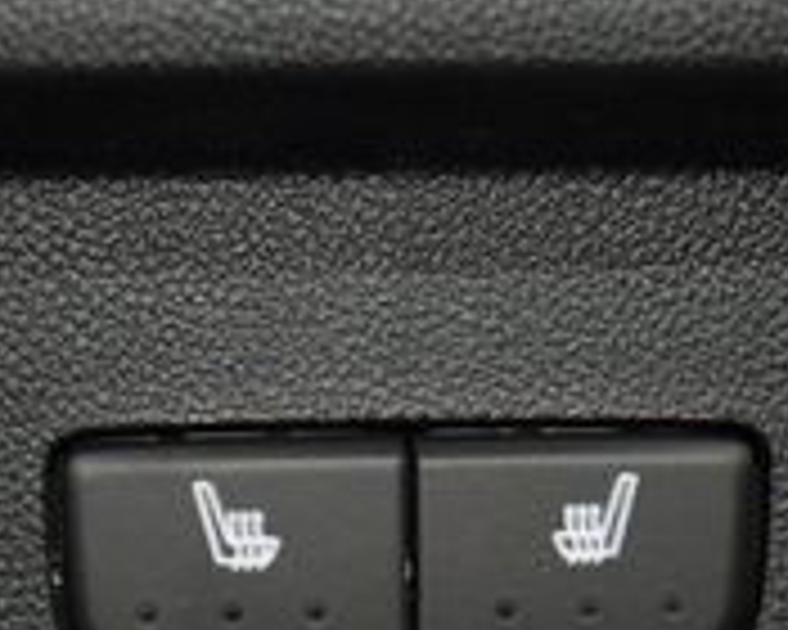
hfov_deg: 7.5
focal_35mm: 257
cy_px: 524
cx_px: 423
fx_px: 5994
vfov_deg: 6.0
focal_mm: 50
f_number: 4.5
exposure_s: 1/10
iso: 1100
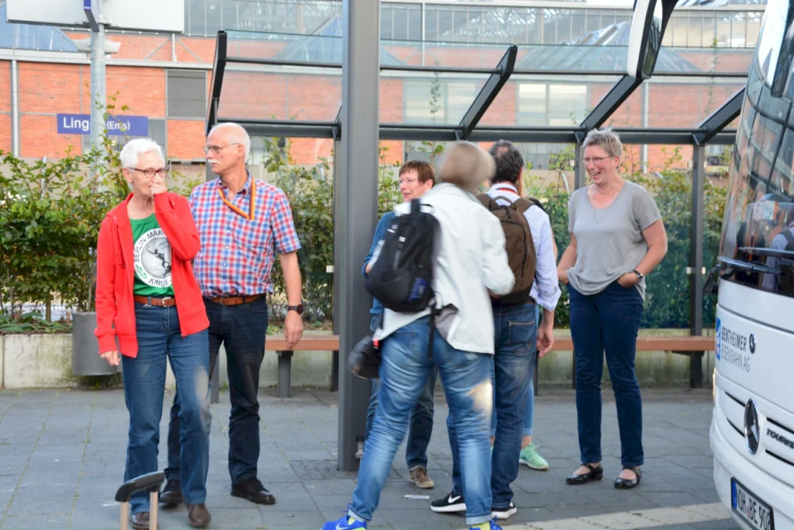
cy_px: 265
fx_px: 1489
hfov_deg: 29.9
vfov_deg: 20.2
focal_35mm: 68
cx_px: 397
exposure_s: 1/40
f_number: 7.1
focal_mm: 45
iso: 800
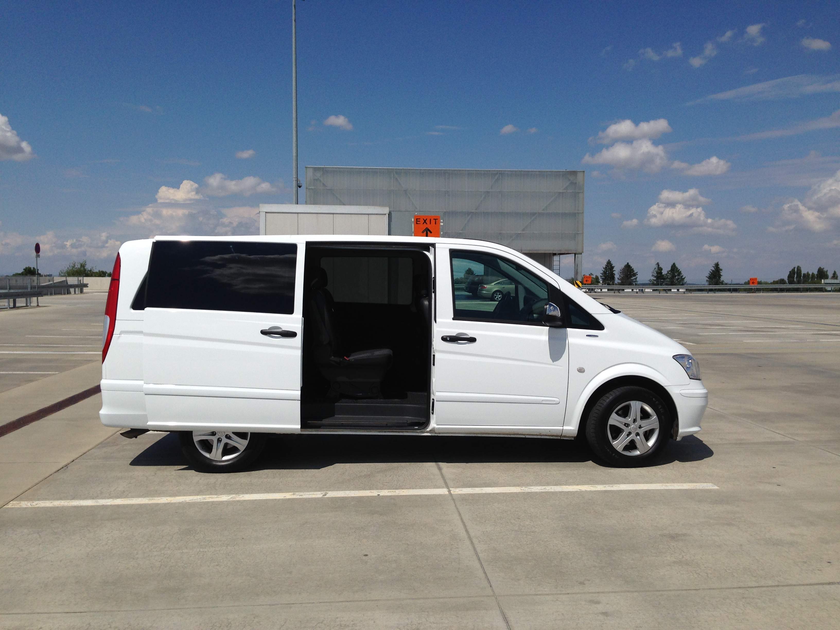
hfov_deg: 55.4
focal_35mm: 33
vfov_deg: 42.9
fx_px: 801
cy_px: 315
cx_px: 420
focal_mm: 4.12
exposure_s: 1/4525
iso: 50
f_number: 2.4
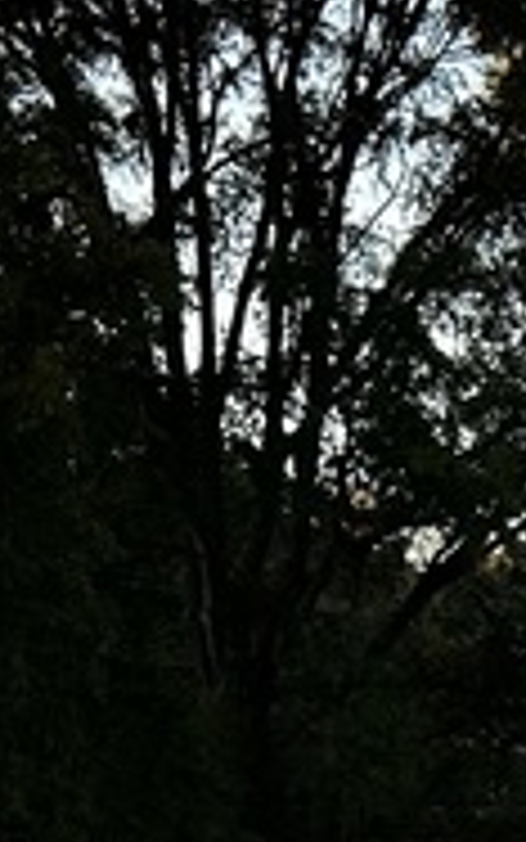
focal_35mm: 151
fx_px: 3461
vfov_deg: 12.0
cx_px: 1452
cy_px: 1815
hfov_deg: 7.8
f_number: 1.5
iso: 32
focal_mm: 5.7
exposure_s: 1/121
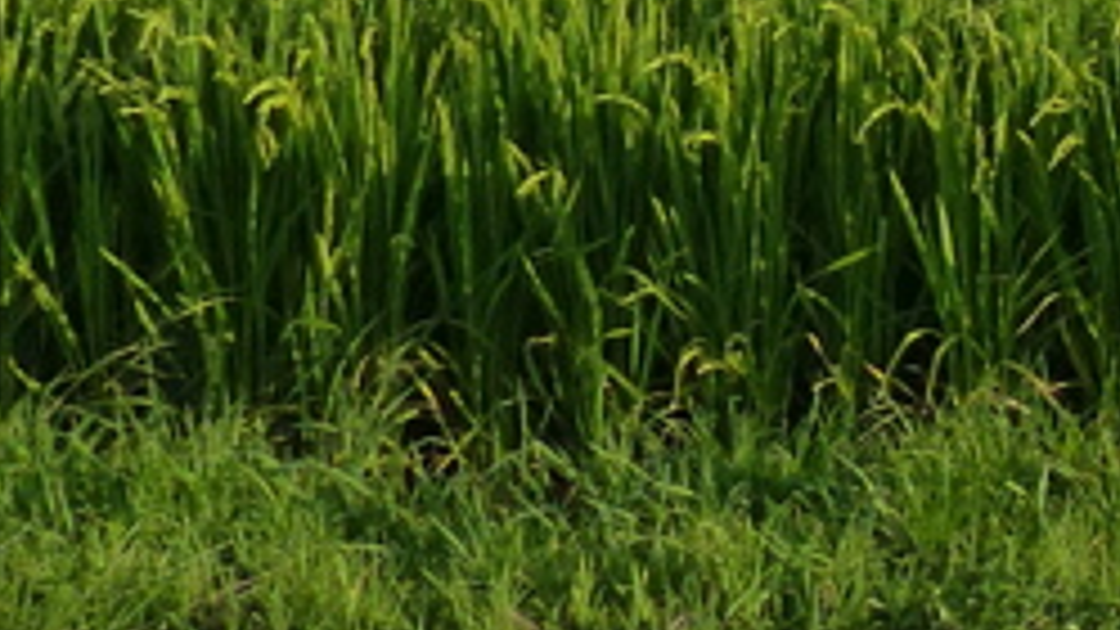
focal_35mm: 112
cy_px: -576
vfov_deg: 10.1
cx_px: 1988
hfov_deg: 16.2
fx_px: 3326
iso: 200
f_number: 4.5
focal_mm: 4.5
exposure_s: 1/500
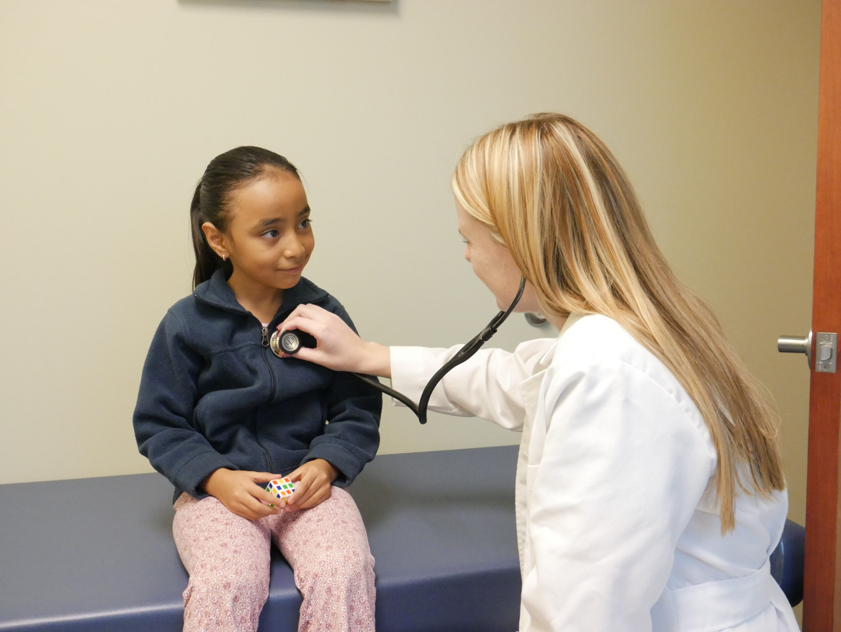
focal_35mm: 42
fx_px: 1021
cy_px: 316
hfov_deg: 44.8
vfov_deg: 34.4
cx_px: 420
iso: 3200
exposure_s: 1/60
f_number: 5.6
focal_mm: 21
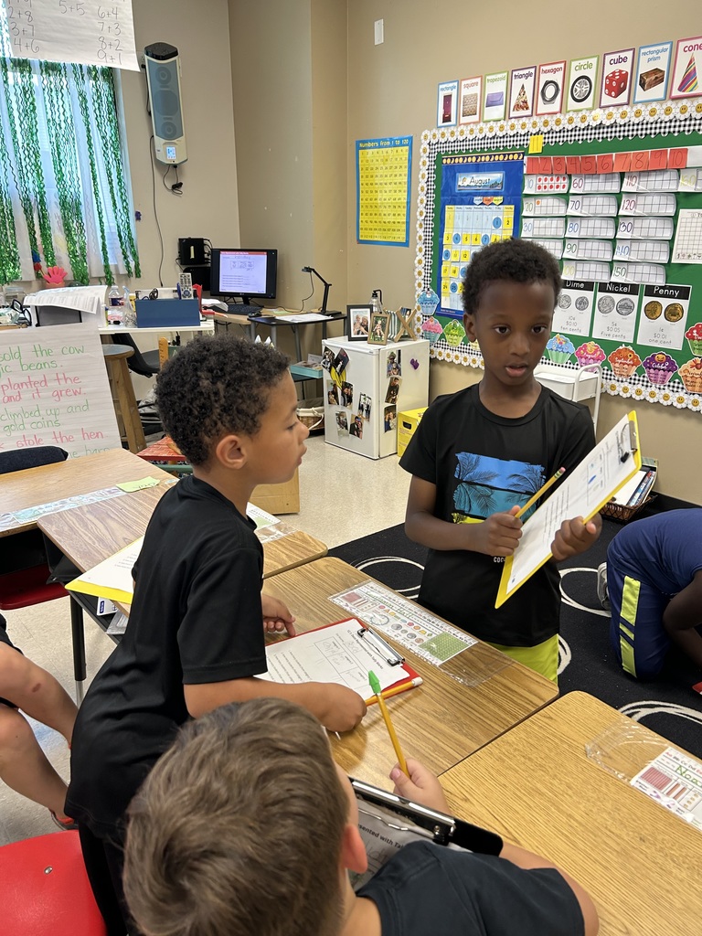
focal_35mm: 26
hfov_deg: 53.1
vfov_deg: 67.3
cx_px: 351
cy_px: 468
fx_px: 703
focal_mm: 5.7
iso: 100
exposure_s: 1/60
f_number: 1.5
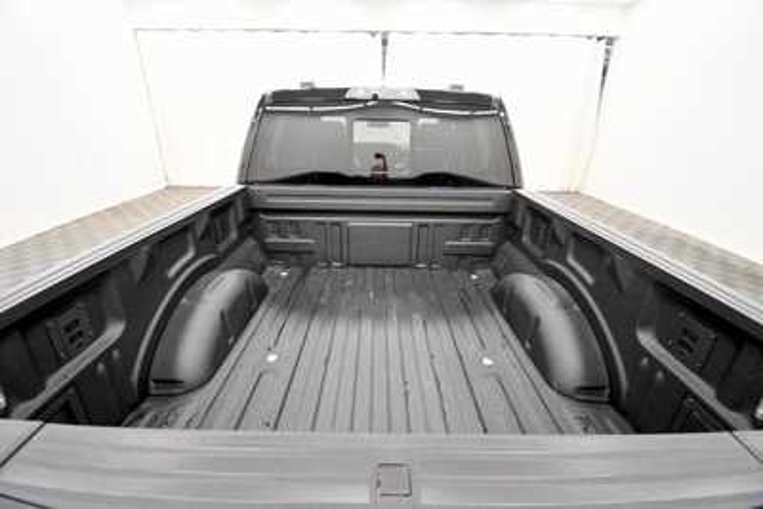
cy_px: 254
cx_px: 382
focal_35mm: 15
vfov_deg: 77.4
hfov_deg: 100.4
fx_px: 318
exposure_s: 1/125
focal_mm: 10
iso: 2000
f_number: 4.5
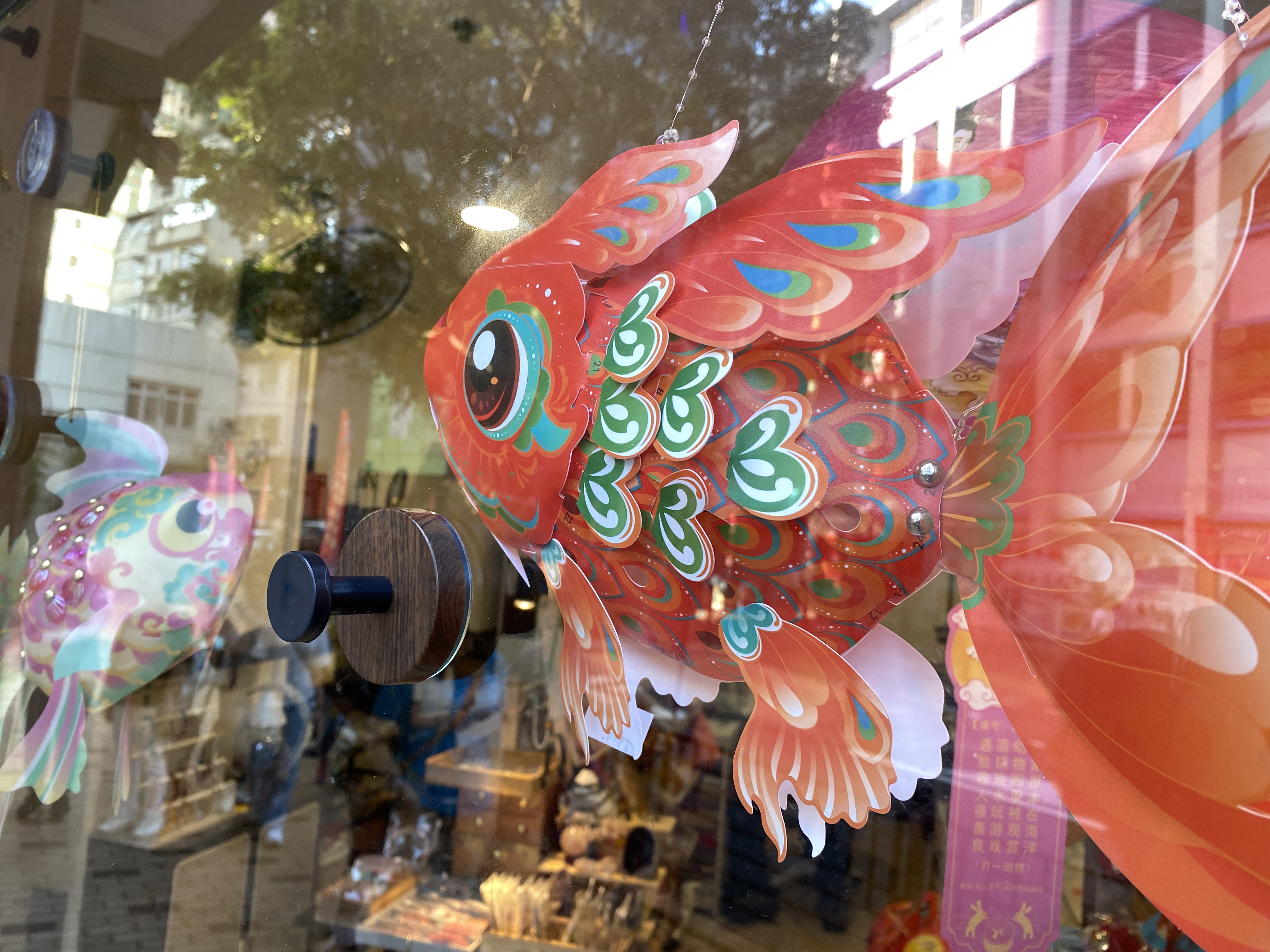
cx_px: 635
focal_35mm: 26
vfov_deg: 53.1
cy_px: 476
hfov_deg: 67.3
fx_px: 954
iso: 100
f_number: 1.8
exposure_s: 1/121
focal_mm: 4.25
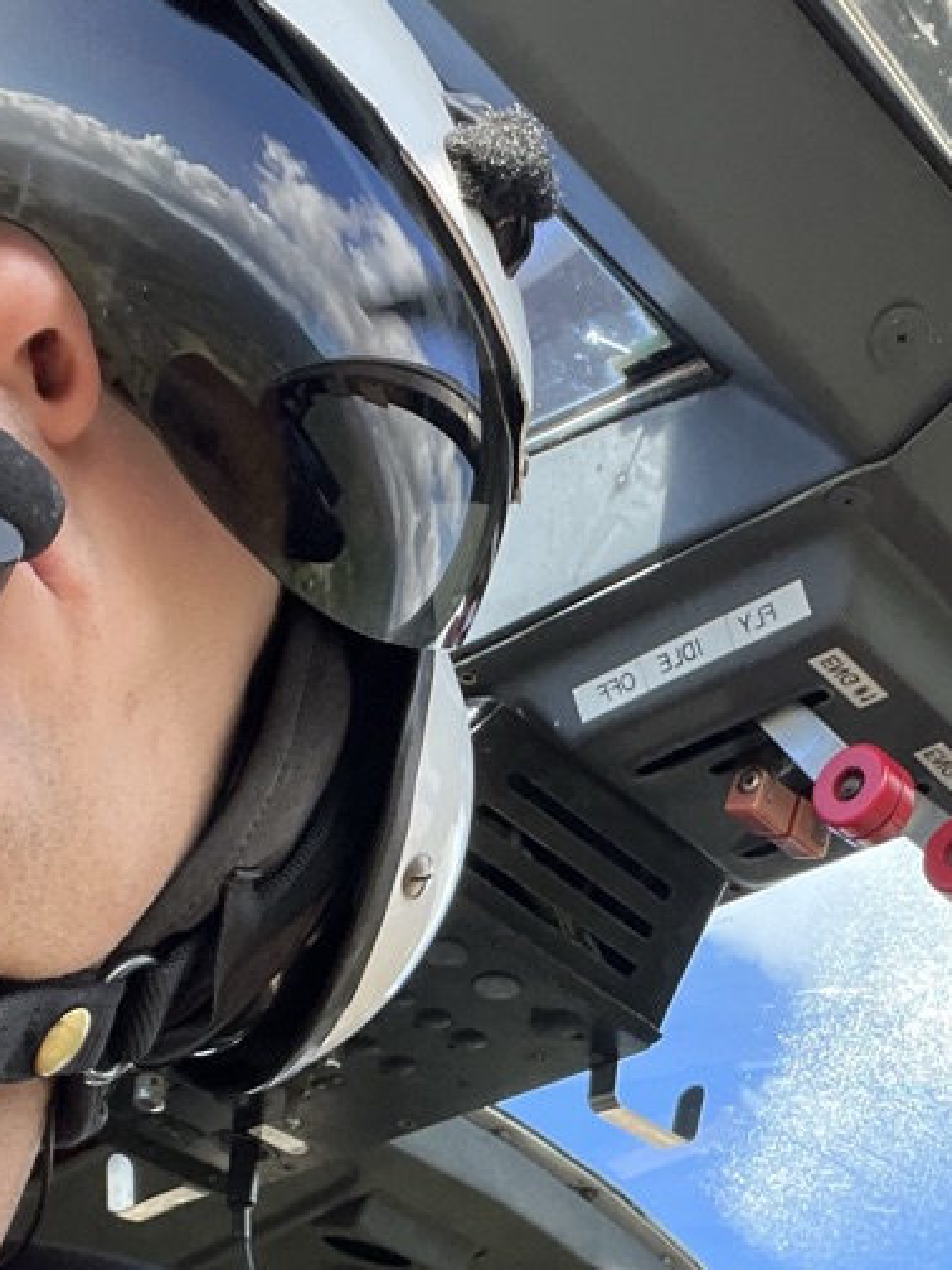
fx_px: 2237
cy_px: 1068
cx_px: 733
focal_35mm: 61
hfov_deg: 23.7
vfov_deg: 30.7
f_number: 2.2
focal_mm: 2.71
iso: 40
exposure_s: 1/154
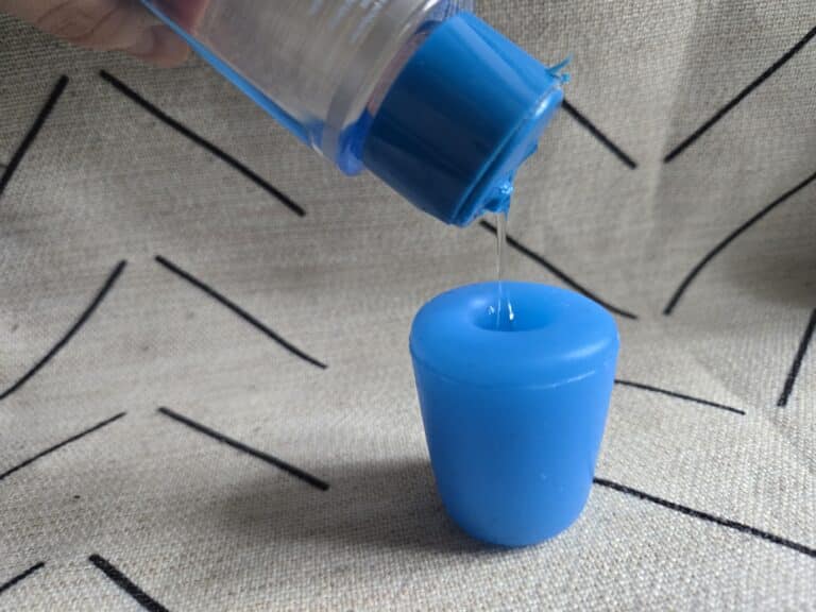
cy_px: 306
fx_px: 542
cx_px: 408
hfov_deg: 73.9
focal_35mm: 23
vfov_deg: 58.9
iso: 500
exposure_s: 1/120
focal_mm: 5.4
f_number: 1.8
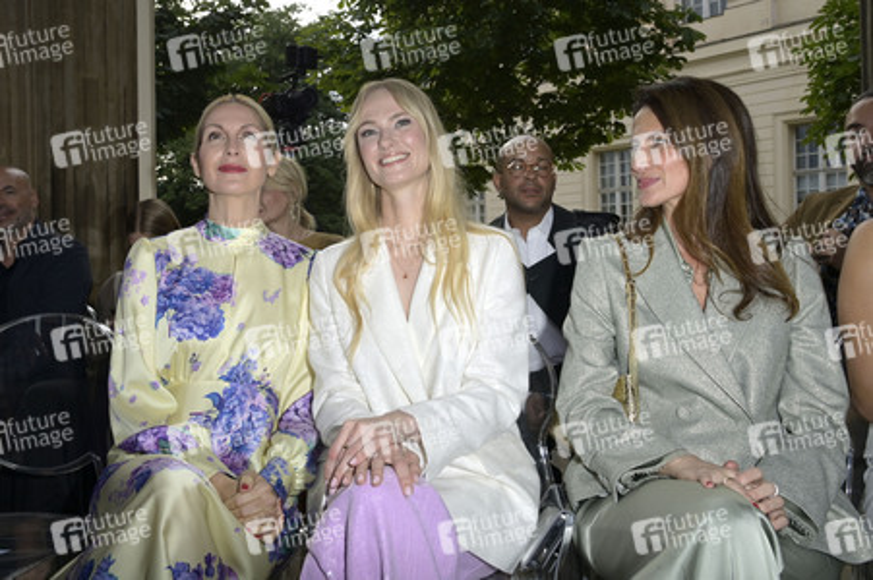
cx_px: 436
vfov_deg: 43.5
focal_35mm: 30
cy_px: 290
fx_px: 727
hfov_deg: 62.0
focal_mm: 30
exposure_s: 1/250
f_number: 10
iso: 500
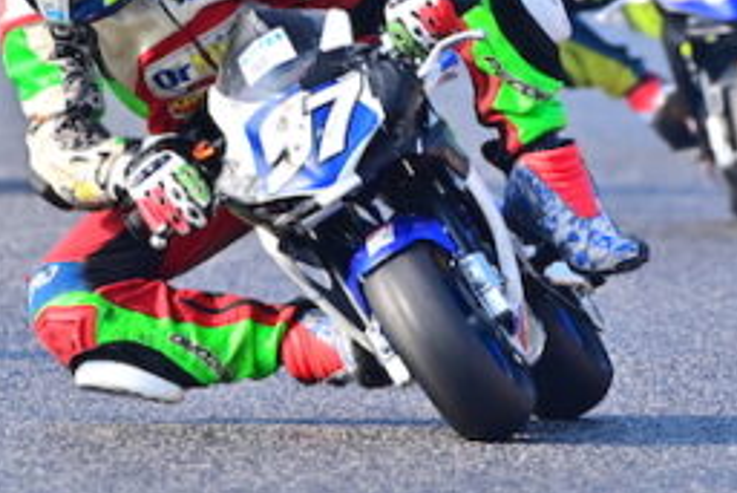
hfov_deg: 2.1
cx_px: 409
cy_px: -86
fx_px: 19868
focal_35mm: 970
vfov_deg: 1.4
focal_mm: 400
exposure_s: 1/2000
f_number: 5.6
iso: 1000
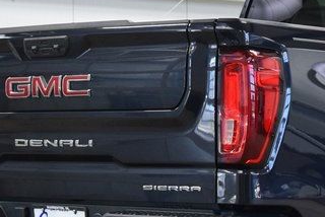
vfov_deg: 8.4
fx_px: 1473
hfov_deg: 12.4
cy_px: 158
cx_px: 358
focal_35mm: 163
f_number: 5
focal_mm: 34
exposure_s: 1/60
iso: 1600
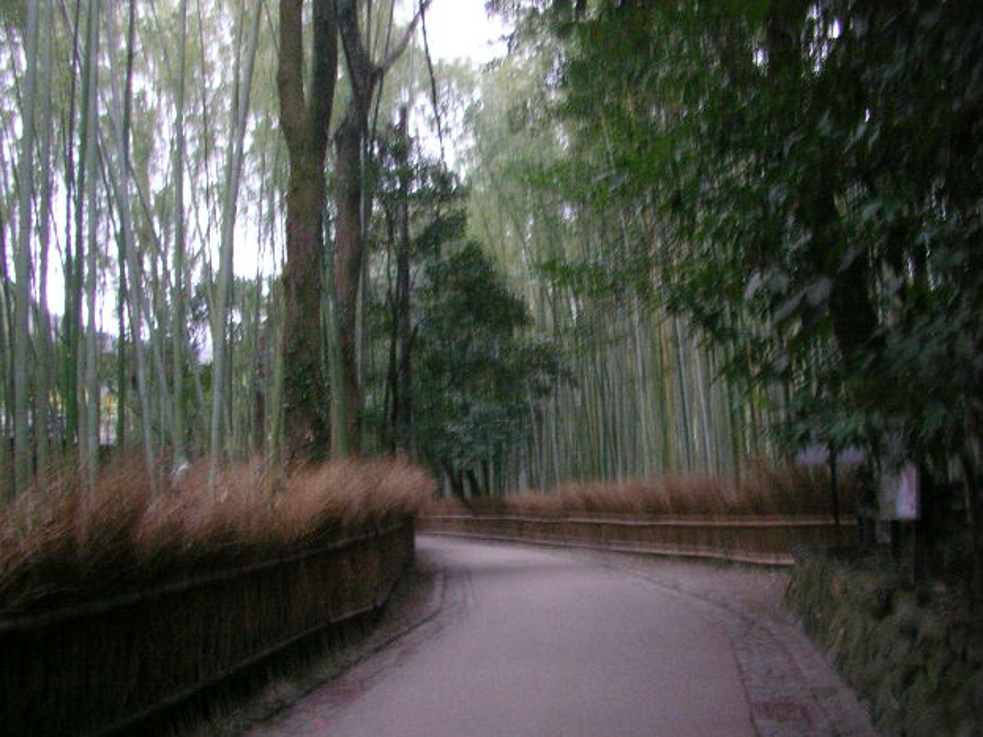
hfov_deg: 49.0
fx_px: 1079
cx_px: 497
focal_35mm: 38
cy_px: 376
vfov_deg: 37.7
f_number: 2.8
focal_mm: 5.7
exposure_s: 1/4
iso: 200
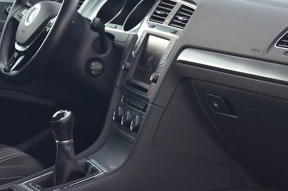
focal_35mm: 144
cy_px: 66
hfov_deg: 14.3
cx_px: 171
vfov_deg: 9.5
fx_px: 1149
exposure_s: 1/30
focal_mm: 66
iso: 1400
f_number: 5.3
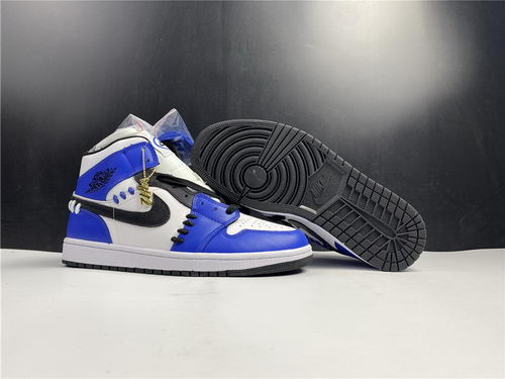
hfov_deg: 67.3
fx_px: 379
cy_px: 190
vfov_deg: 53.1
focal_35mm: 26
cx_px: 252
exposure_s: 1/100
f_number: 1.8
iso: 64
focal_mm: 4.25
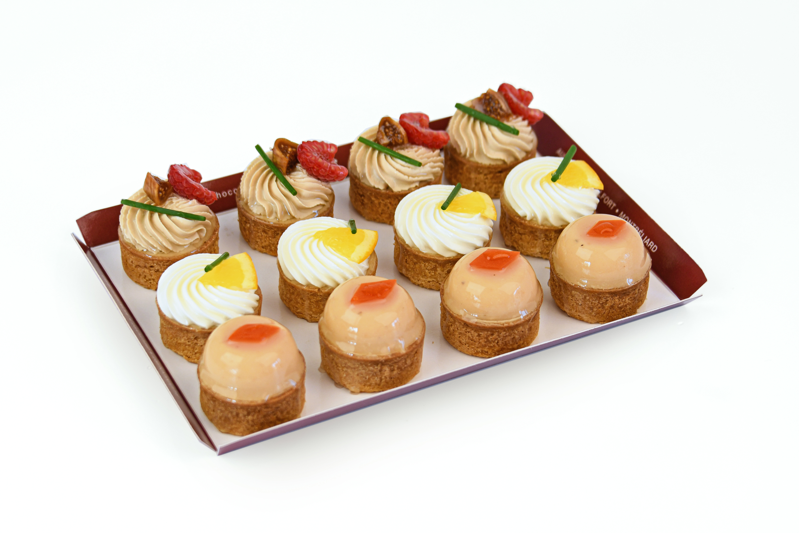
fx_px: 2064
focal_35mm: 93
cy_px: 266
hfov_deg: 21.9
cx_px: 400
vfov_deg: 14.7
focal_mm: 62
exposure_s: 1/80
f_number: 4.8
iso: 250
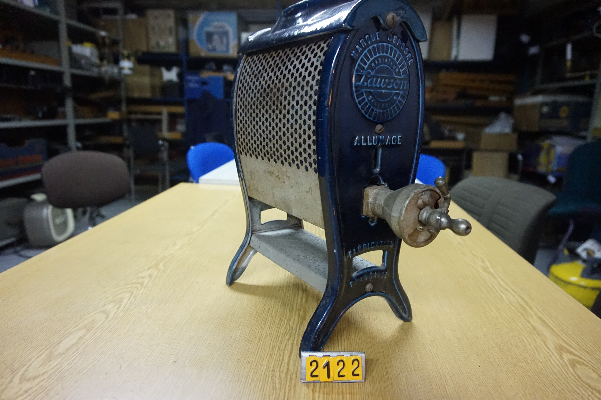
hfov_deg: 73.8
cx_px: 300
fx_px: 400
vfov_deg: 53.1
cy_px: 200
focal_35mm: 24
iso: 3200
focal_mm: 16
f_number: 3.5
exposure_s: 1/125
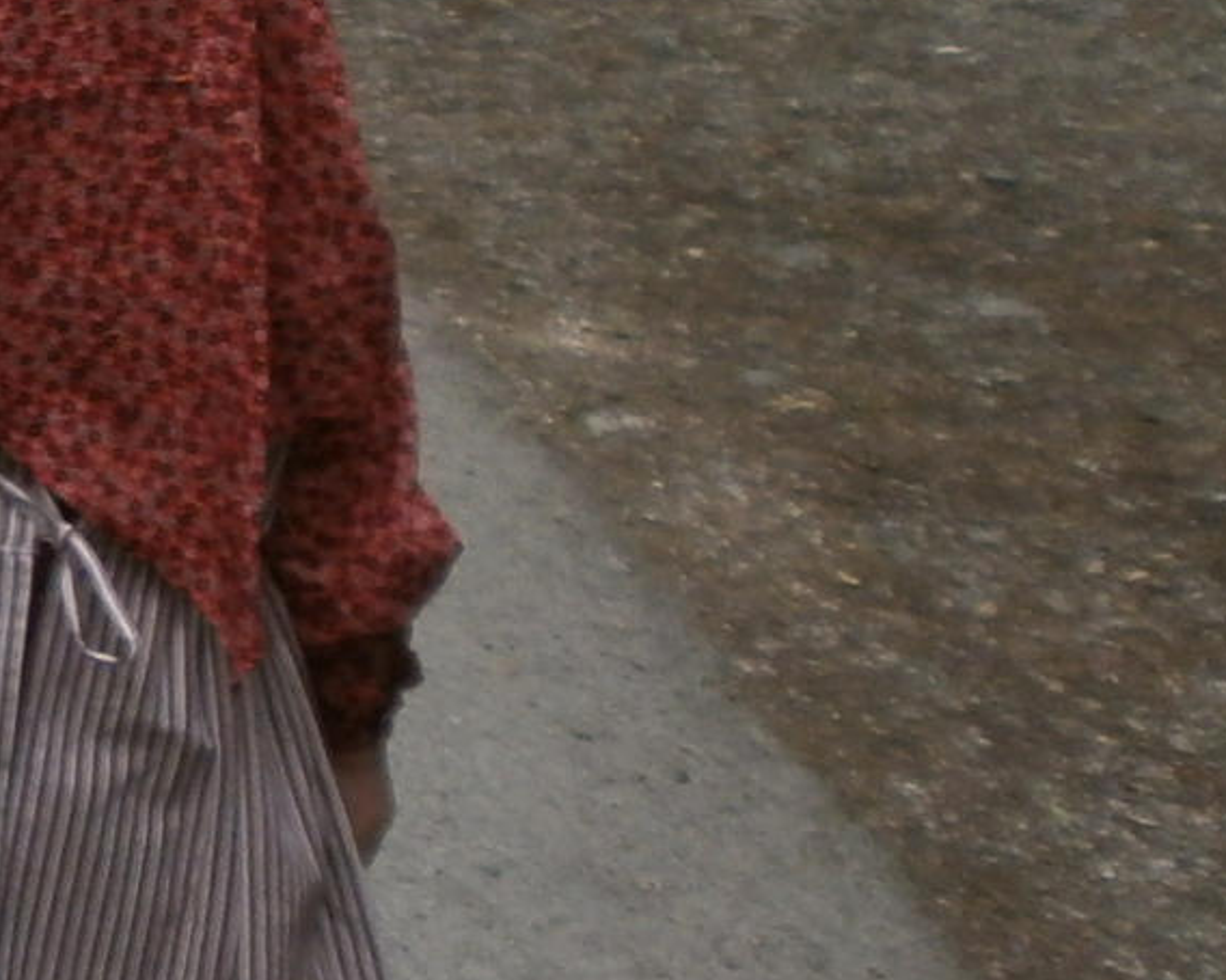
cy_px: 195
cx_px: -881
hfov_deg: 14.8
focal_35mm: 116
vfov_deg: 13.2
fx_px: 4208
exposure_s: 1/400
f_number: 2.9
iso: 100
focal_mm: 4.8
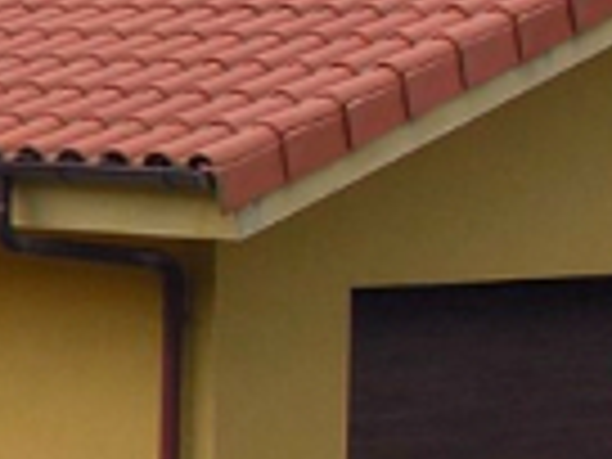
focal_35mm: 232
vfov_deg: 6.4
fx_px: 4102
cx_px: -544
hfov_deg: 8.2
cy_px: 205
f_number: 5
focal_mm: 8.9
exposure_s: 1/166
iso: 50
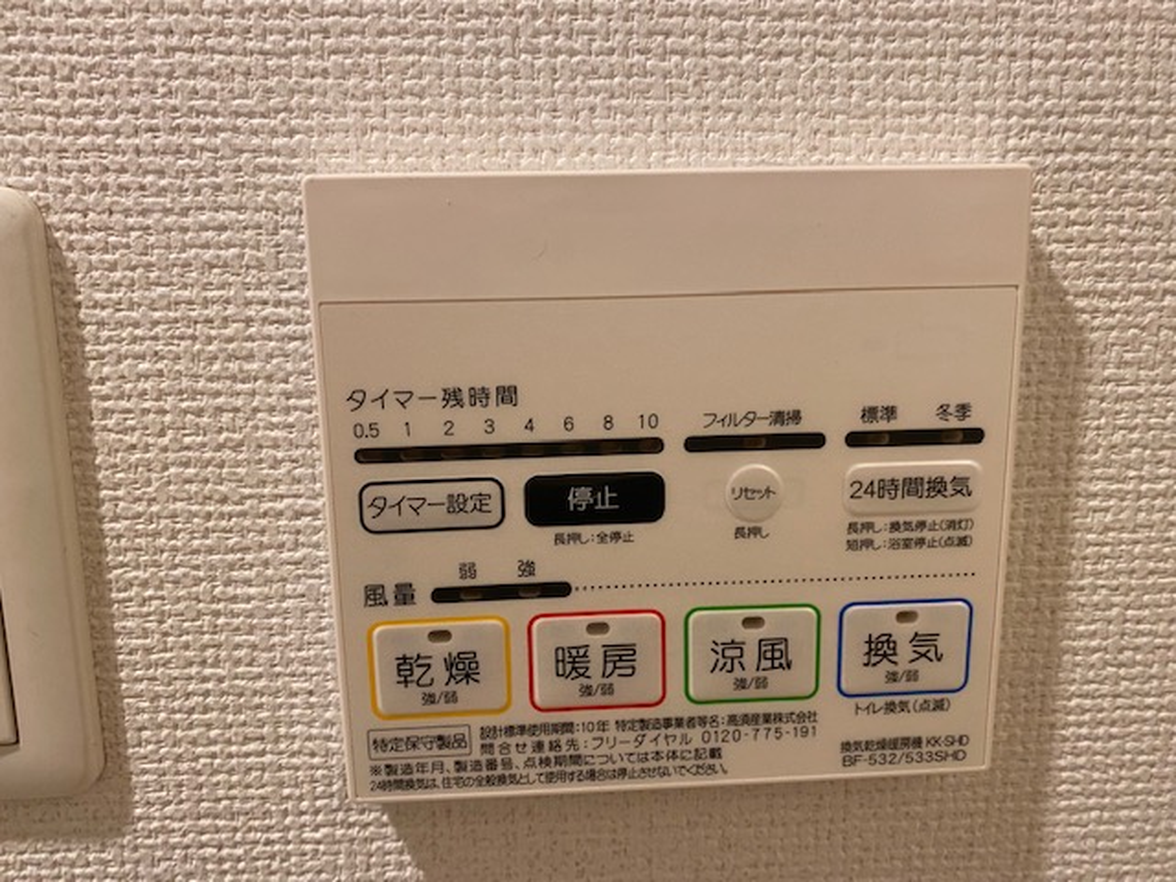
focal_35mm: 26
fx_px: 883
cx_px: 588
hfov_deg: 67.3
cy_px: 441
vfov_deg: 53.1
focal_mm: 4.25
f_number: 1.8
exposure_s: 1/50
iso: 160
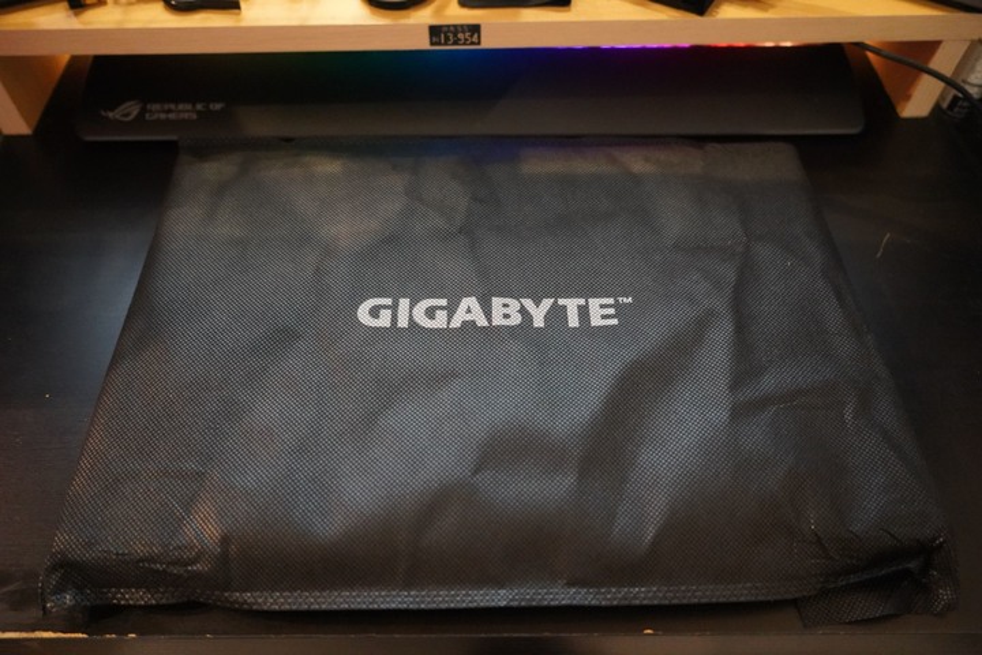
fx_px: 764
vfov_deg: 46.4
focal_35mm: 28
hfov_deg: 65.5
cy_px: 328
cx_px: 491
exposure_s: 1/80
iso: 12800
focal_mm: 28
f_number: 4
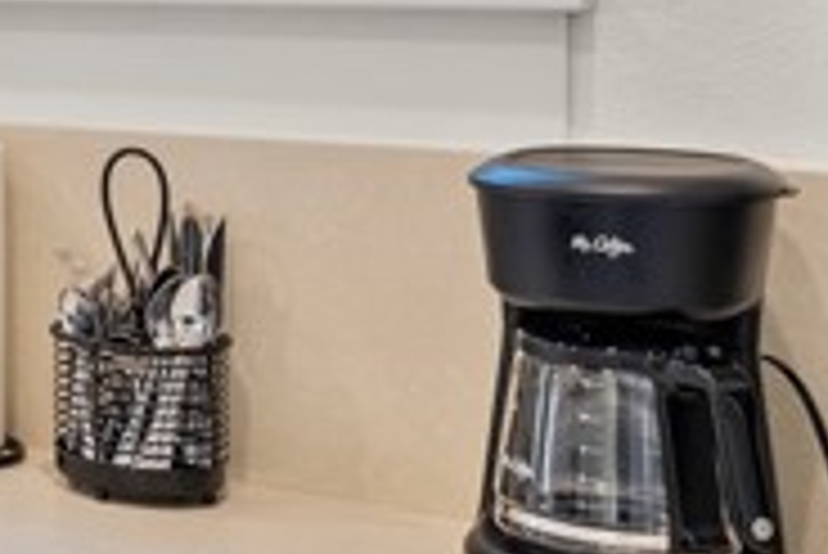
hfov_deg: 19.1
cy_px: 20
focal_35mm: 87
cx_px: -562
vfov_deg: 15.5
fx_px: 2003
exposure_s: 1/6
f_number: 5.6
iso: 250
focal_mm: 25
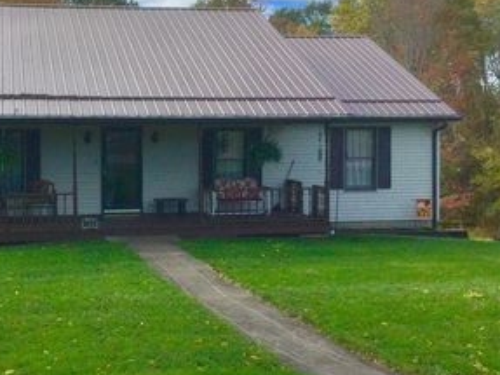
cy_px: 149
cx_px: 129
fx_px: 780
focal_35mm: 54
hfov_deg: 34.8
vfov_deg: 27.0
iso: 25
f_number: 2.4
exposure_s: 1/1217
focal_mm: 3.3
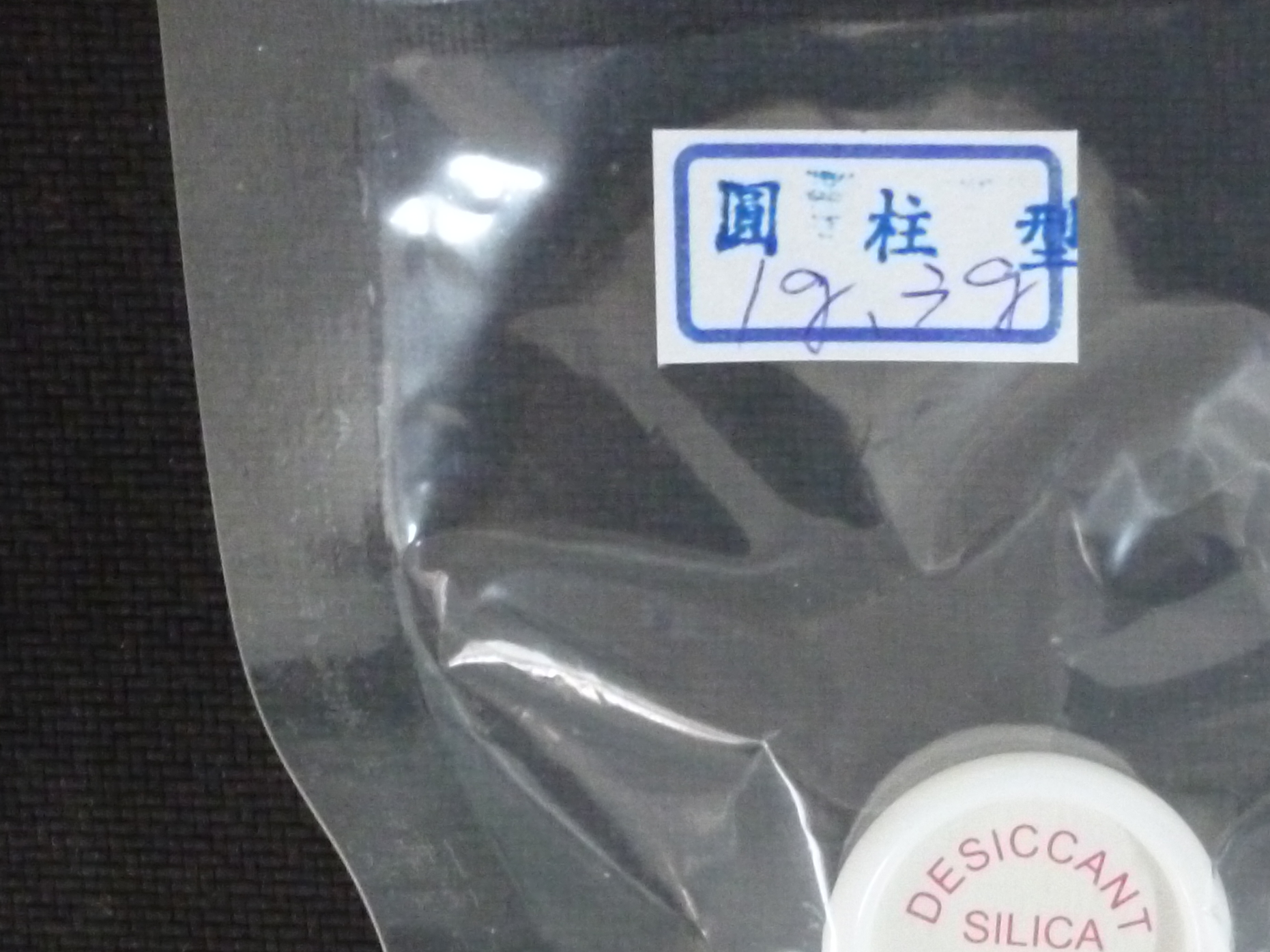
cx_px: 820
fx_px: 2385
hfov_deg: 29.7
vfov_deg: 22.1
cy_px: 850
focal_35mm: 65
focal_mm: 5
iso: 1000
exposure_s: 1/15
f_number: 3.1
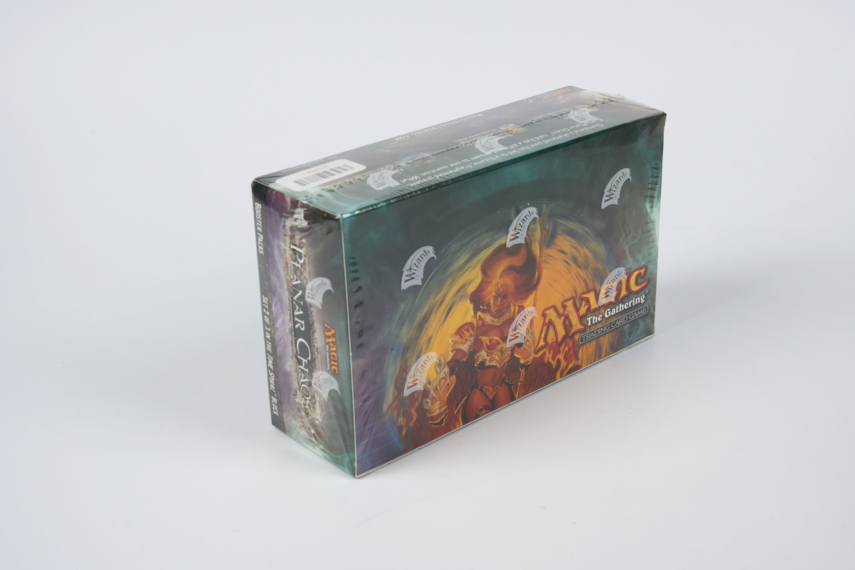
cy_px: 284
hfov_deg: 36.0
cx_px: 452
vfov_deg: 24.4
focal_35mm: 55
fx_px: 1317
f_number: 13
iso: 800
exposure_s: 1/50
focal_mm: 48.4
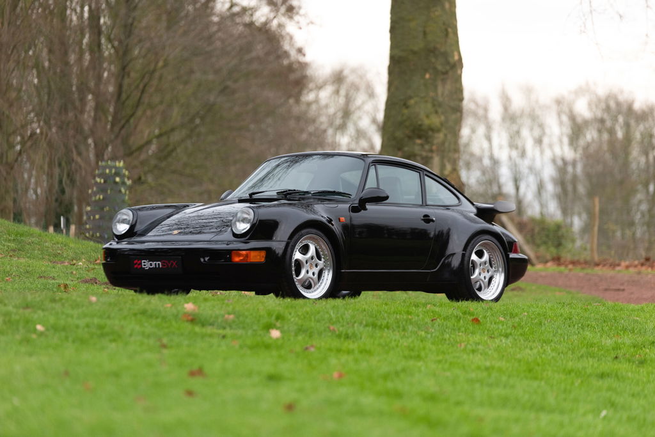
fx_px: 2911
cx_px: 328
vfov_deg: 8.6
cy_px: 218
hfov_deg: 12.8
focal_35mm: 160
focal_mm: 160
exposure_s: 1/1600
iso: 400
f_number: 2.8
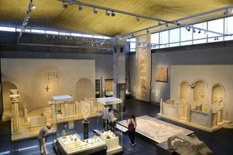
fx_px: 155
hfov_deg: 73.7
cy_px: 78
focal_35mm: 24
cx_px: 116
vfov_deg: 53.1
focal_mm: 24
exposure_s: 1/60
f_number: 4.5
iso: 1600
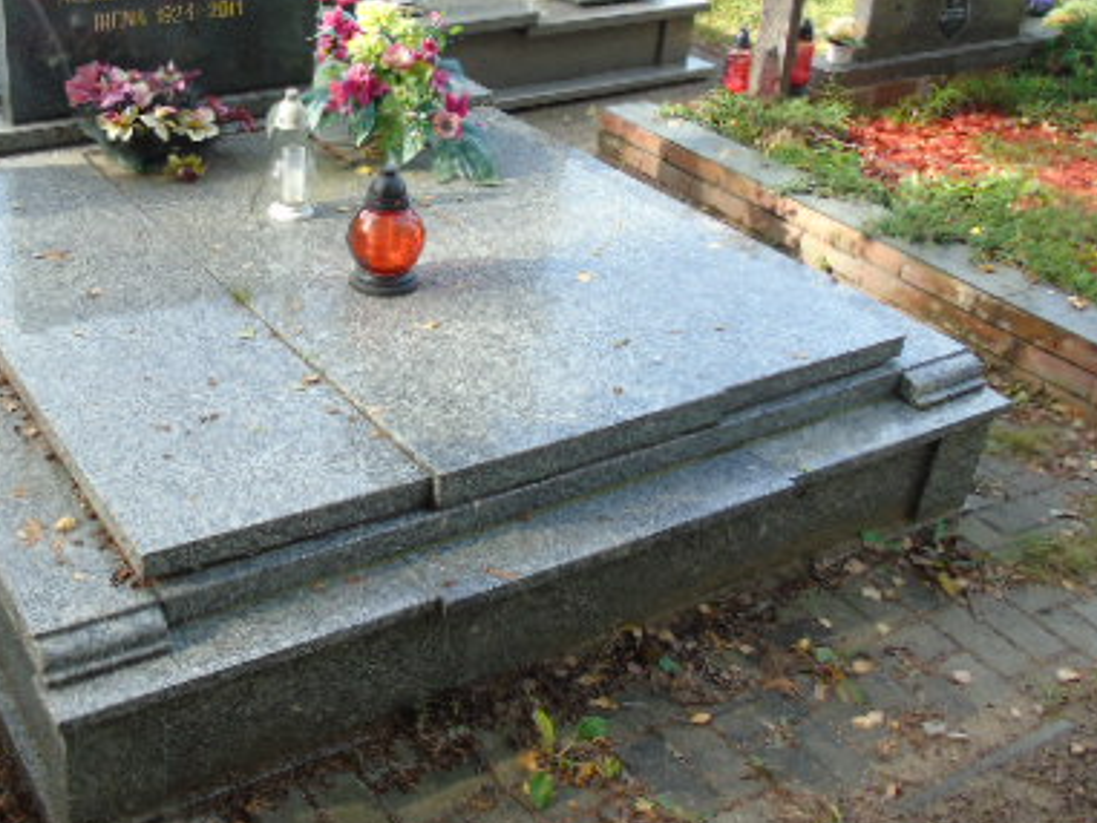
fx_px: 1331
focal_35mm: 42
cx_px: 302
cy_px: 334
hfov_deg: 43.6
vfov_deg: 34.3
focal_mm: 4.4
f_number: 3.4
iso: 80
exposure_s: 1/100
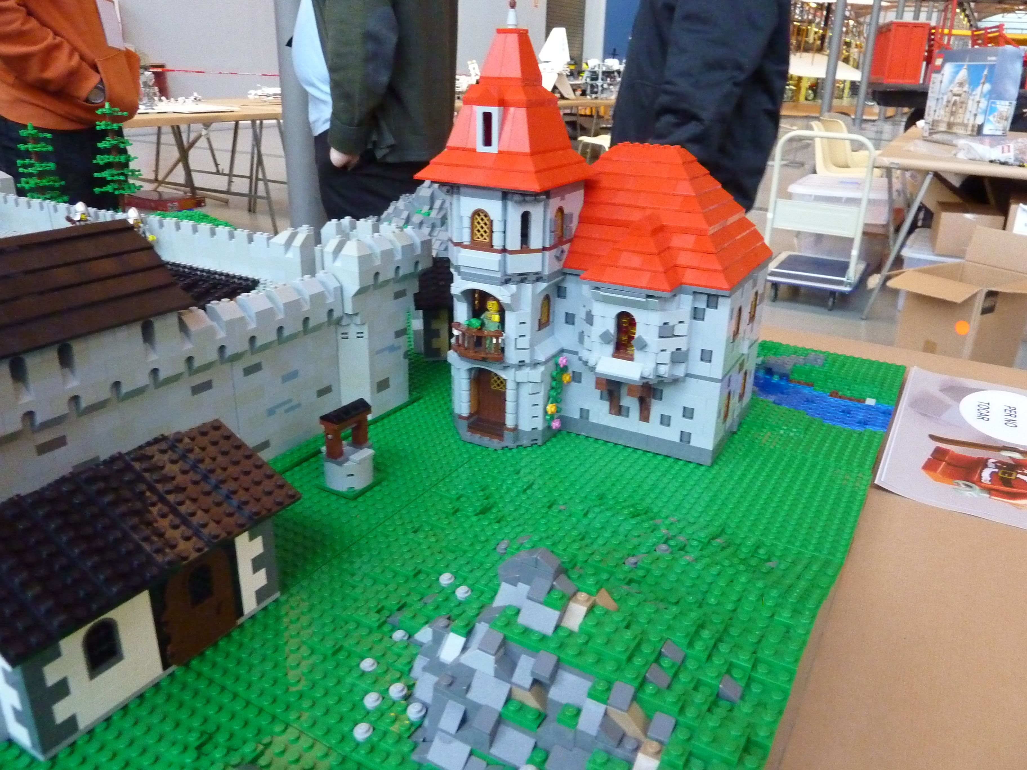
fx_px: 742
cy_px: 385
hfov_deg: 69.4
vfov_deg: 54.9
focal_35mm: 25
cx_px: 514
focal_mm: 4.1
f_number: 3.3
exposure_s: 1/30
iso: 800
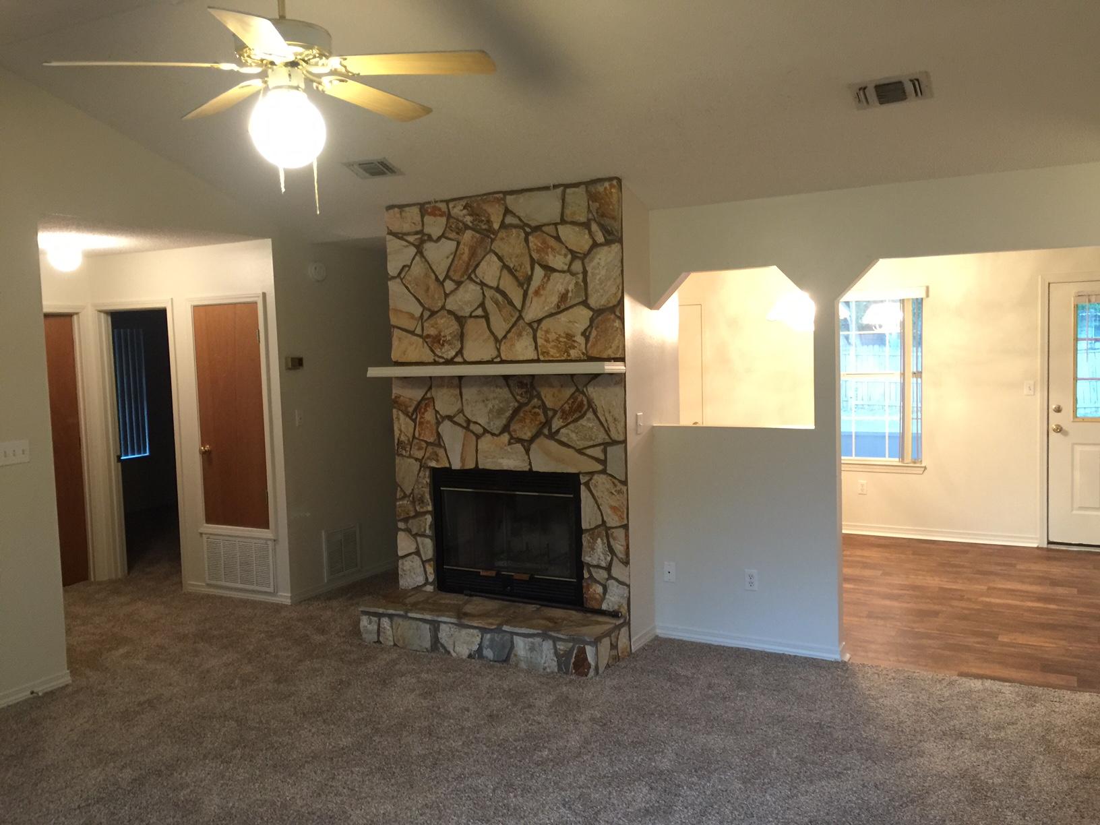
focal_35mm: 29
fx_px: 922
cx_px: 550
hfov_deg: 61.7
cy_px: 412
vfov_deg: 48.2
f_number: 2.2
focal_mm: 4.15
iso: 100
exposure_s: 1/10
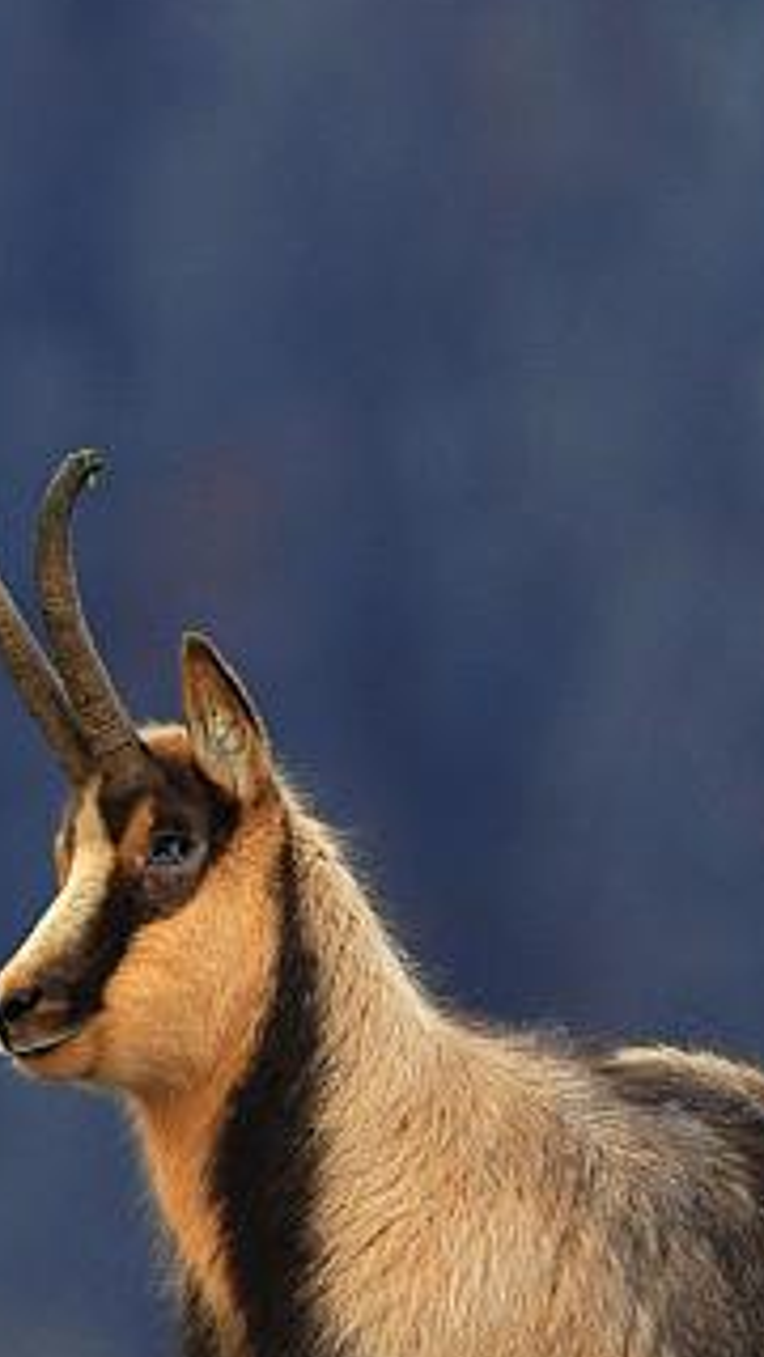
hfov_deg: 0.8
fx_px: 52978
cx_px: 157
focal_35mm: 1471
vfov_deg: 1.5
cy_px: 901
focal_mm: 500
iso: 2000
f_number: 10
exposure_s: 1/400
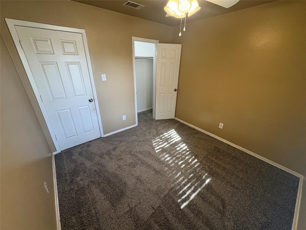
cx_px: 153
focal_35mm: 14
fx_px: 124
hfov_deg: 102.1
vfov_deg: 85.7
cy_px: 115
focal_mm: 2.22
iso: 125
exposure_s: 1/60
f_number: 2.2
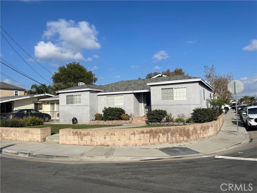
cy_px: 96
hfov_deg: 67.3
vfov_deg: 53.1
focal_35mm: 26
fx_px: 193
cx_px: 128
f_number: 1.6
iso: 32
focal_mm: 4.2
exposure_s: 1/6494
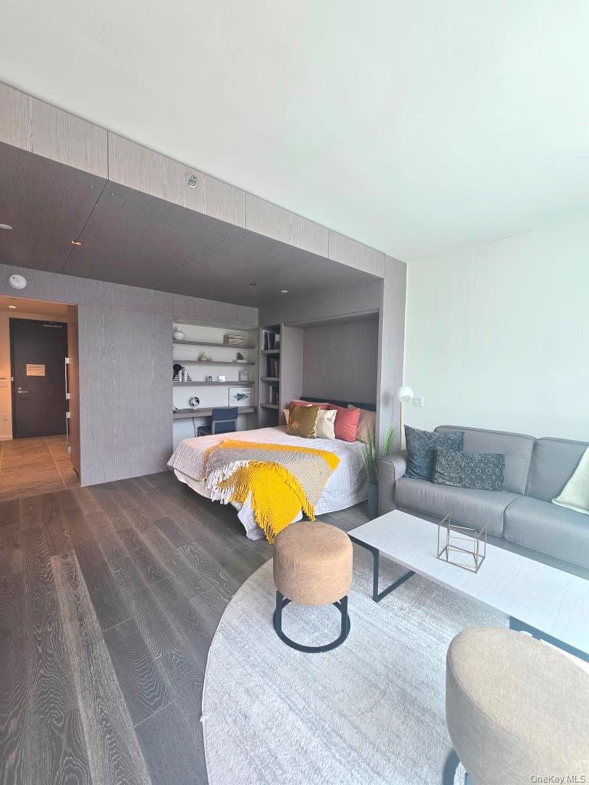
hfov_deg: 89.9
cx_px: 294
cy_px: 392
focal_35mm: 13
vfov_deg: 106.2
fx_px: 295
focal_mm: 2.2
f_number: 2.2
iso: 50
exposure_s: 1/60
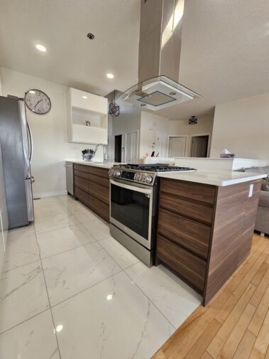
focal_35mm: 13
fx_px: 135
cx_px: 134
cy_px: 180
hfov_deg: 89.9
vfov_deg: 106.2
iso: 160
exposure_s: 1/100
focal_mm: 2.2
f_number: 2.2
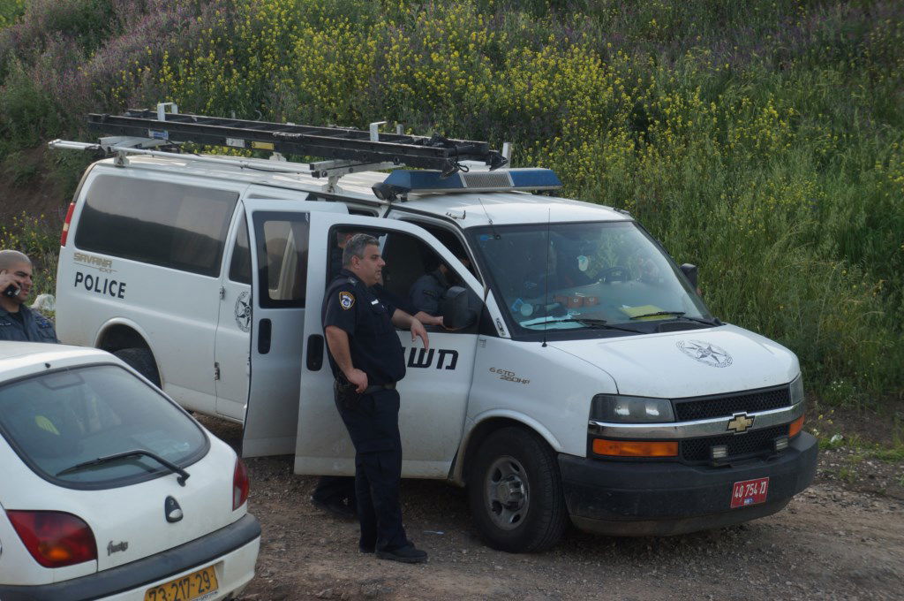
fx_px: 1994
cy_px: 300
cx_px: 452
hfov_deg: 25.5
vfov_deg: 17.1
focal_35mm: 80
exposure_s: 1/160
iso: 200
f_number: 6.3
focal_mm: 53
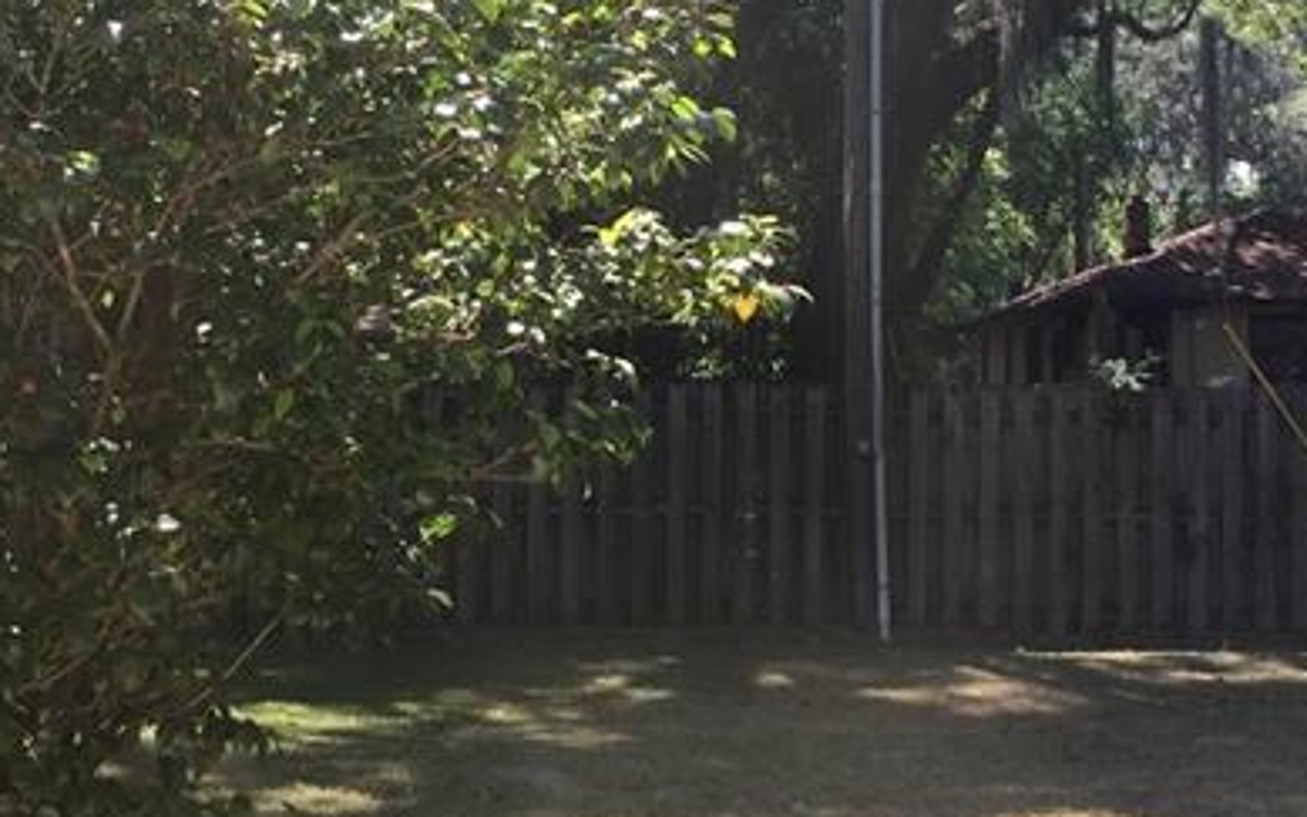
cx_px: 739
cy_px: 303
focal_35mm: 81
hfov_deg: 25.5
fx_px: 2885
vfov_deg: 16.1
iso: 32
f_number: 2.2
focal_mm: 4.15
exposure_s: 1/276
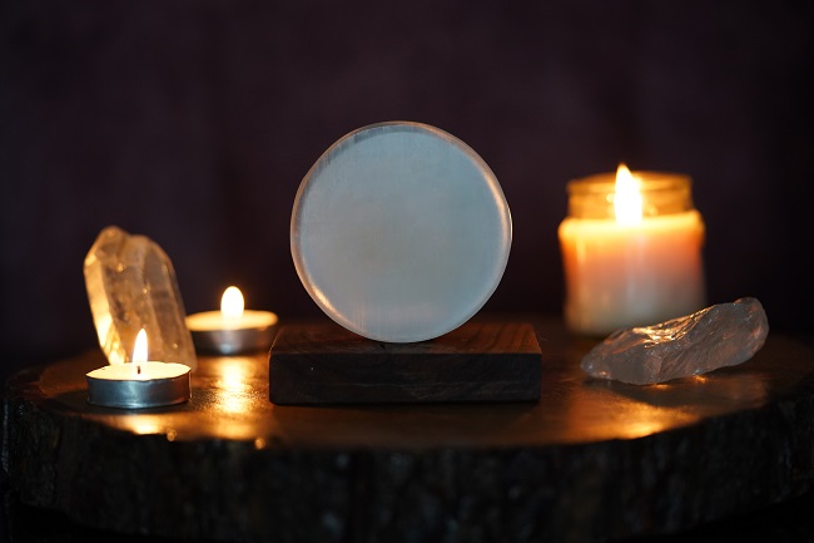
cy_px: 272
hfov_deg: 22.6
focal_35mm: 90
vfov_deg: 15.2
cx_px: 407
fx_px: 2034
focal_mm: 90
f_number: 2.8
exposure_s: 1/160
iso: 2500
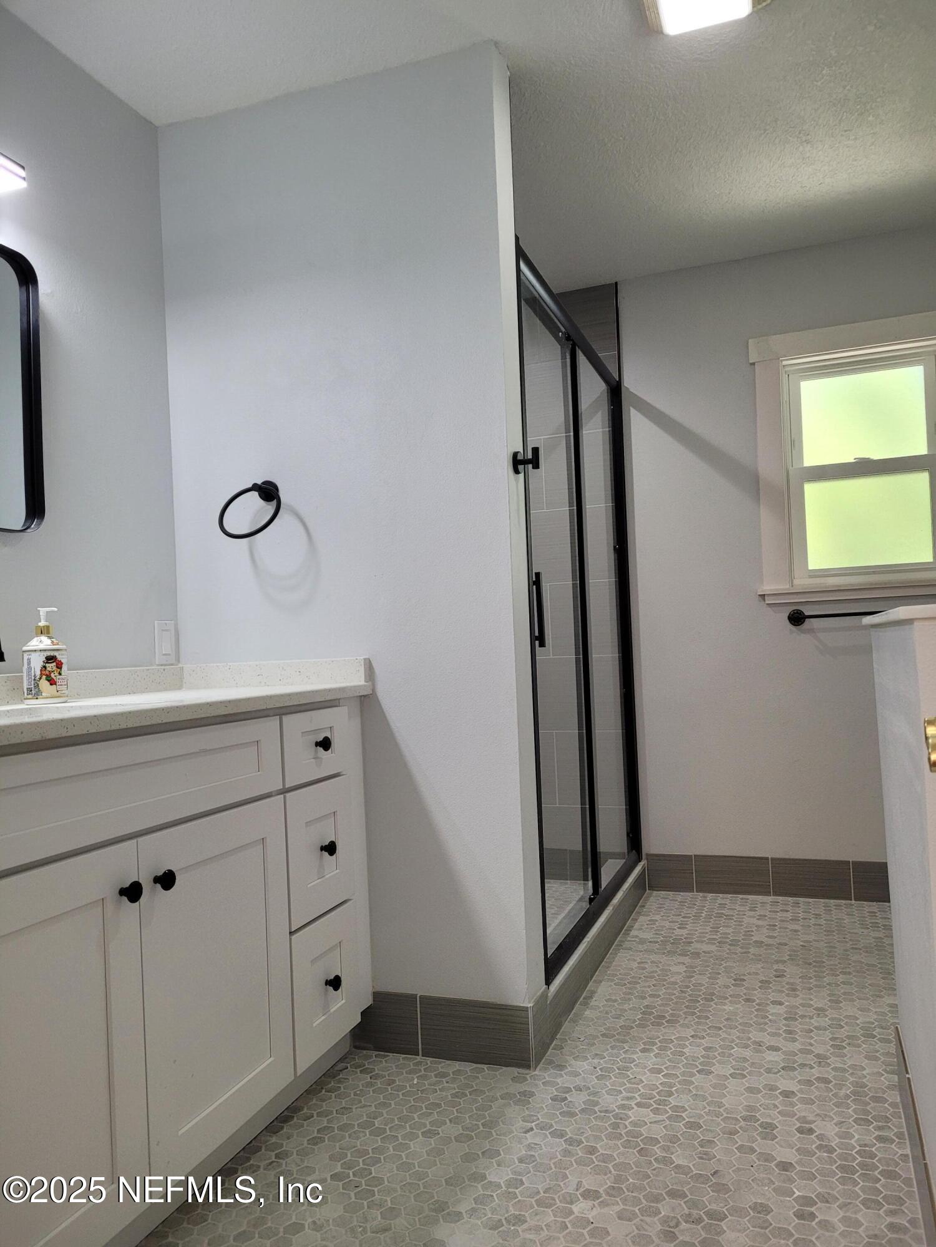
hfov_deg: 53.1
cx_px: 468
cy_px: 624
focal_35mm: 26
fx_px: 937
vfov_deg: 67.3
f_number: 1.8
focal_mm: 5.4
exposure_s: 1/120
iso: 200
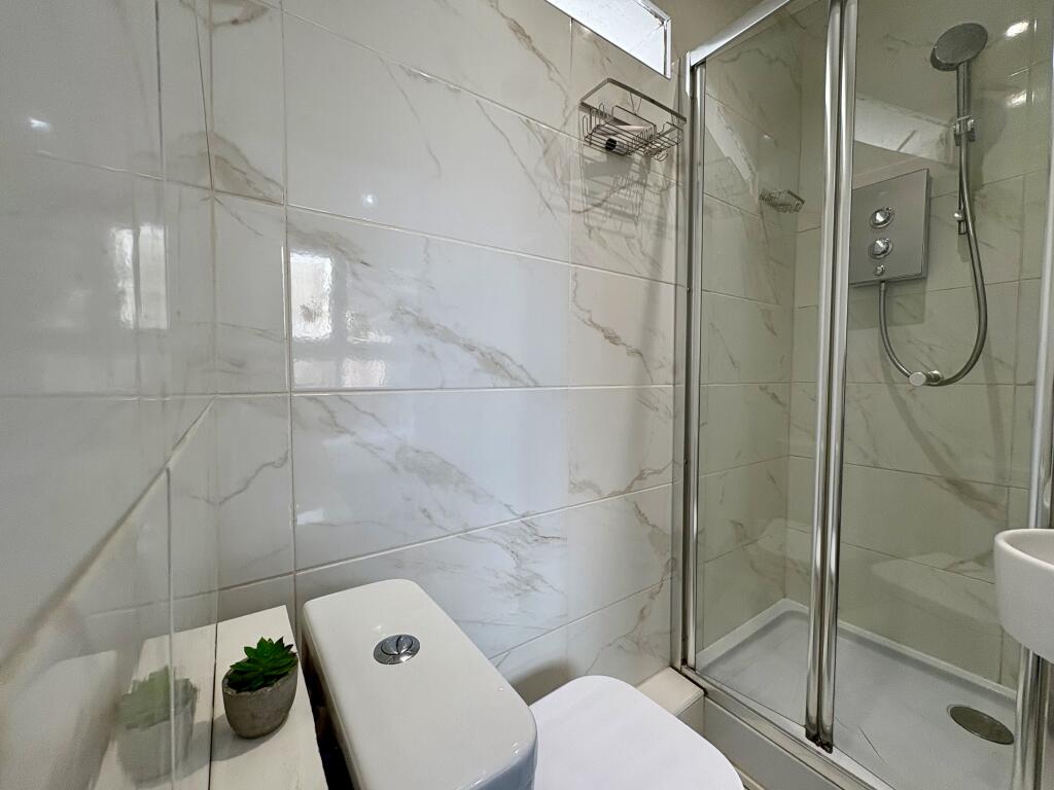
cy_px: 395
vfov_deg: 85.7
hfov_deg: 102.1
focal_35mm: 14
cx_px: 527
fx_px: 426
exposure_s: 1/100
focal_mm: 2.22
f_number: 2.2
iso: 125
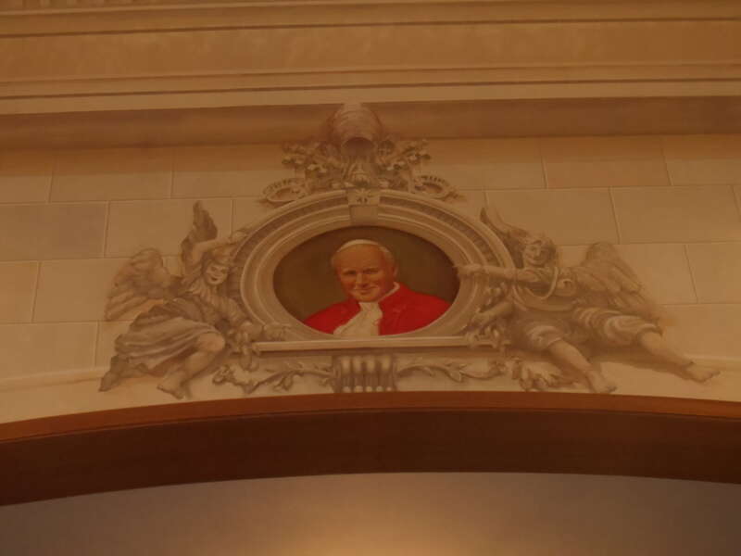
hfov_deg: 26.7
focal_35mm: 73
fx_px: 1563
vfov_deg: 20.2
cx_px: 370
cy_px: 278
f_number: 4.3
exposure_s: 1/60
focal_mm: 11.9
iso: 640
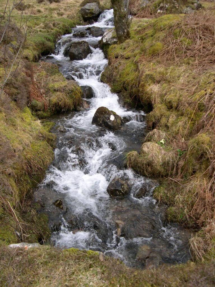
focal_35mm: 38
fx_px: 315
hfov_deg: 37.7
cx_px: 108
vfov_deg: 49.0
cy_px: 144
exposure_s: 1/377
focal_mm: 8
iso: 100
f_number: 2.8
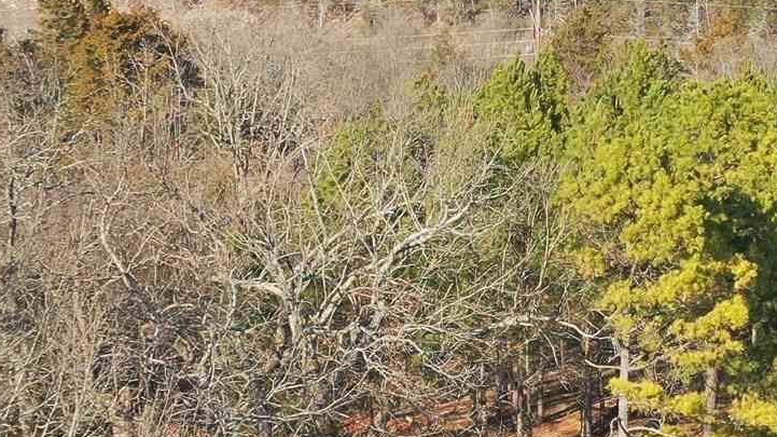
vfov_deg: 9.7
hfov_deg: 17.1
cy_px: 269
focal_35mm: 125
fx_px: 2575
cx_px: 508
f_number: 3.2
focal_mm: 10.26
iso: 100
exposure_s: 1/40
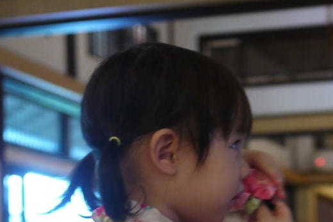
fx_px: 1184
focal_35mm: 128
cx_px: 225
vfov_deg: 10.3
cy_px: 356
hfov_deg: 16.0
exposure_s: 1/60
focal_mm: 20
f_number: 1.7
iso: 500
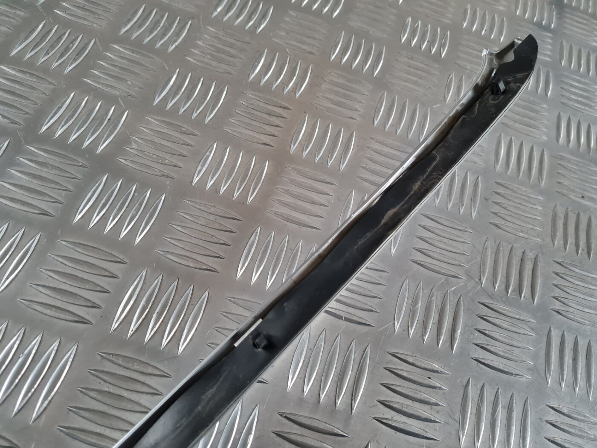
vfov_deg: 53.1
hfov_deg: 67.3
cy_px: 224
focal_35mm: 26
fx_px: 448
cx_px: 298
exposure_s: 1/40
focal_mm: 5.4
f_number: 1.8
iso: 640
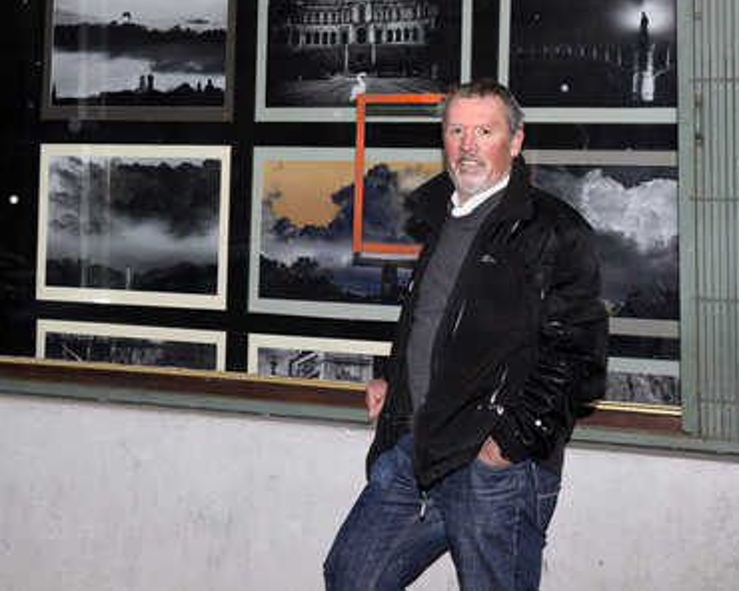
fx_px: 875
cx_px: 353
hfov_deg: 45.8
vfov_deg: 37.3
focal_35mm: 40
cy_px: 296
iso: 640
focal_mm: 35
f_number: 8
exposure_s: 1/160
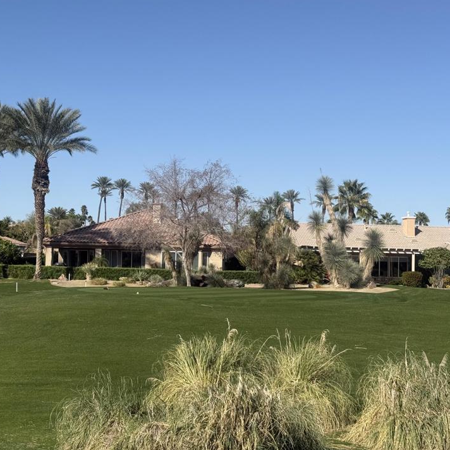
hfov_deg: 28.0
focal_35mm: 61
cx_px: 153
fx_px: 897
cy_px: 219
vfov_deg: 28.2
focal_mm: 6.76
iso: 64
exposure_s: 1/6536
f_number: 1.78
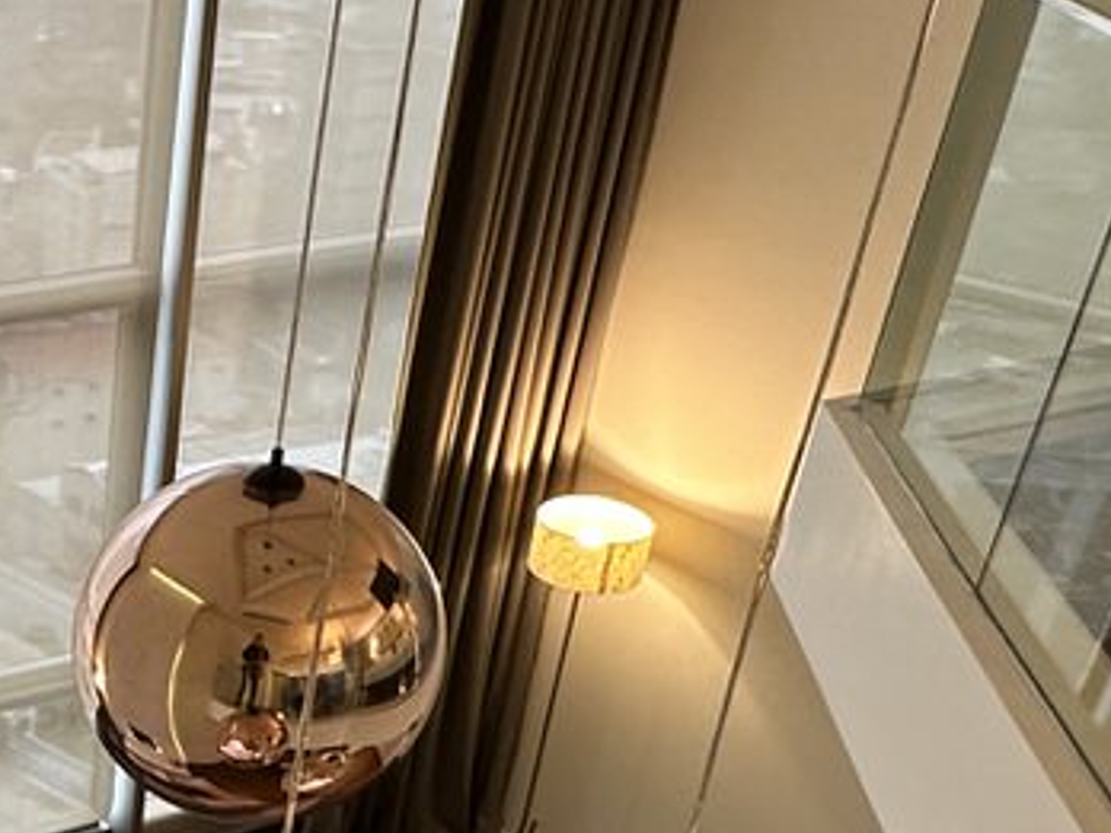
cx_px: -217
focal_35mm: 58
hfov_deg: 28.9
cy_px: 744
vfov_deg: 24.5
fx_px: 1862
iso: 160
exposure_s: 1/50
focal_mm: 2.22
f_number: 2.2
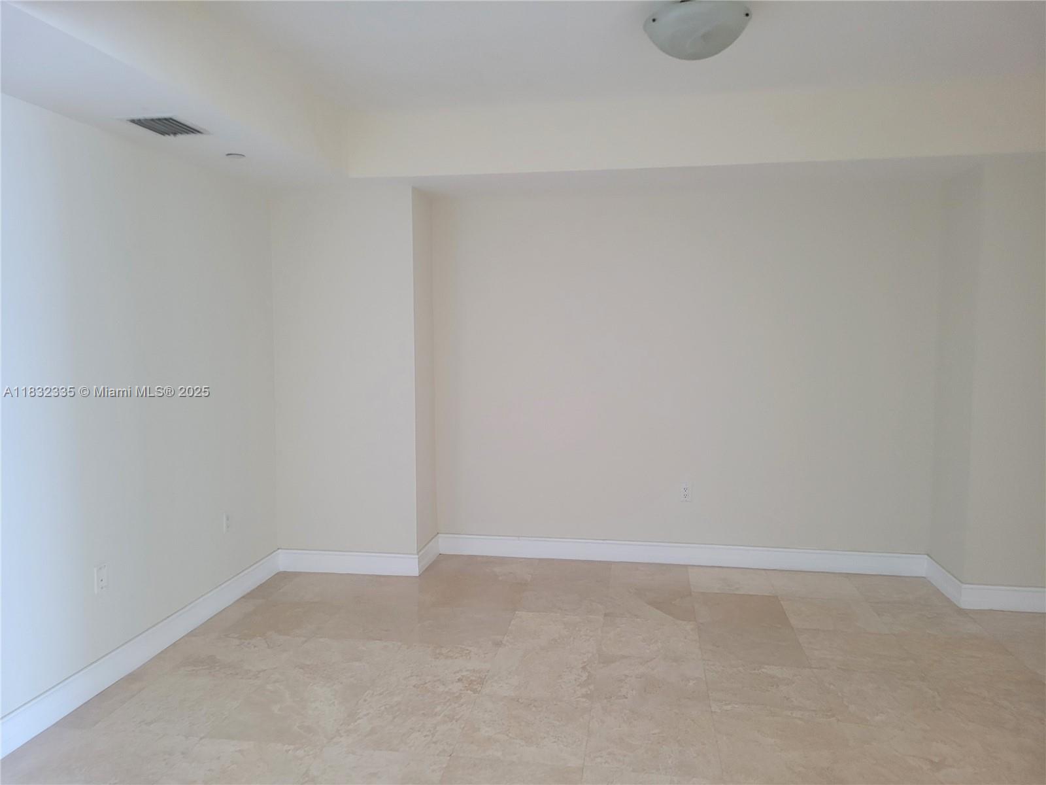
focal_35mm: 26
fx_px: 786
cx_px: 523
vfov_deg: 53.1
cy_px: 392
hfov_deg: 67.3
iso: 320
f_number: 1.8
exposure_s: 1/40
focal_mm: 5.4
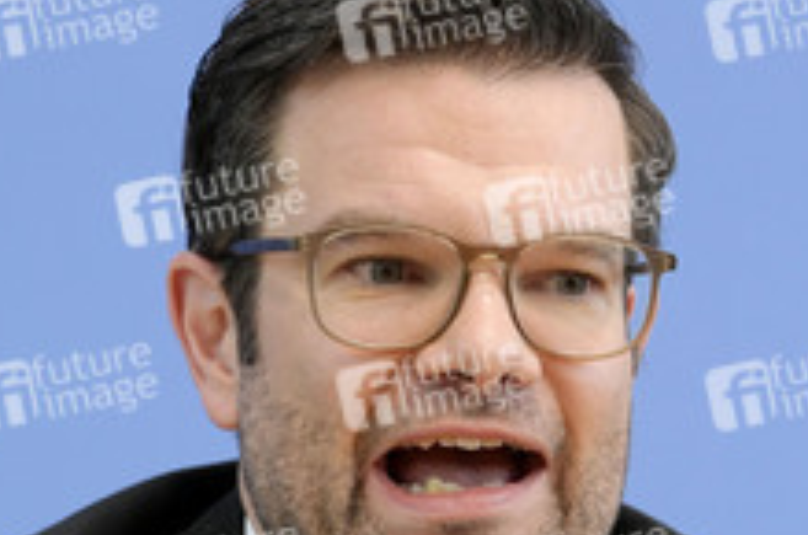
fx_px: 5778
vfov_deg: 5.3
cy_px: 480
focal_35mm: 258
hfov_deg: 8.0
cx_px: 481
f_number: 6.3
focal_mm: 125
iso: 4000
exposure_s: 1/640
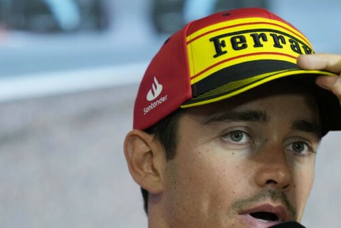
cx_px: 210
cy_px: 201
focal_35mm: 779
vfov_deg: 1.8
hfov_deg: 2.6
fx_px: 7378
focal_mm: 400
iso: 1250
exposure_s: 1/160
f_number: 2.8
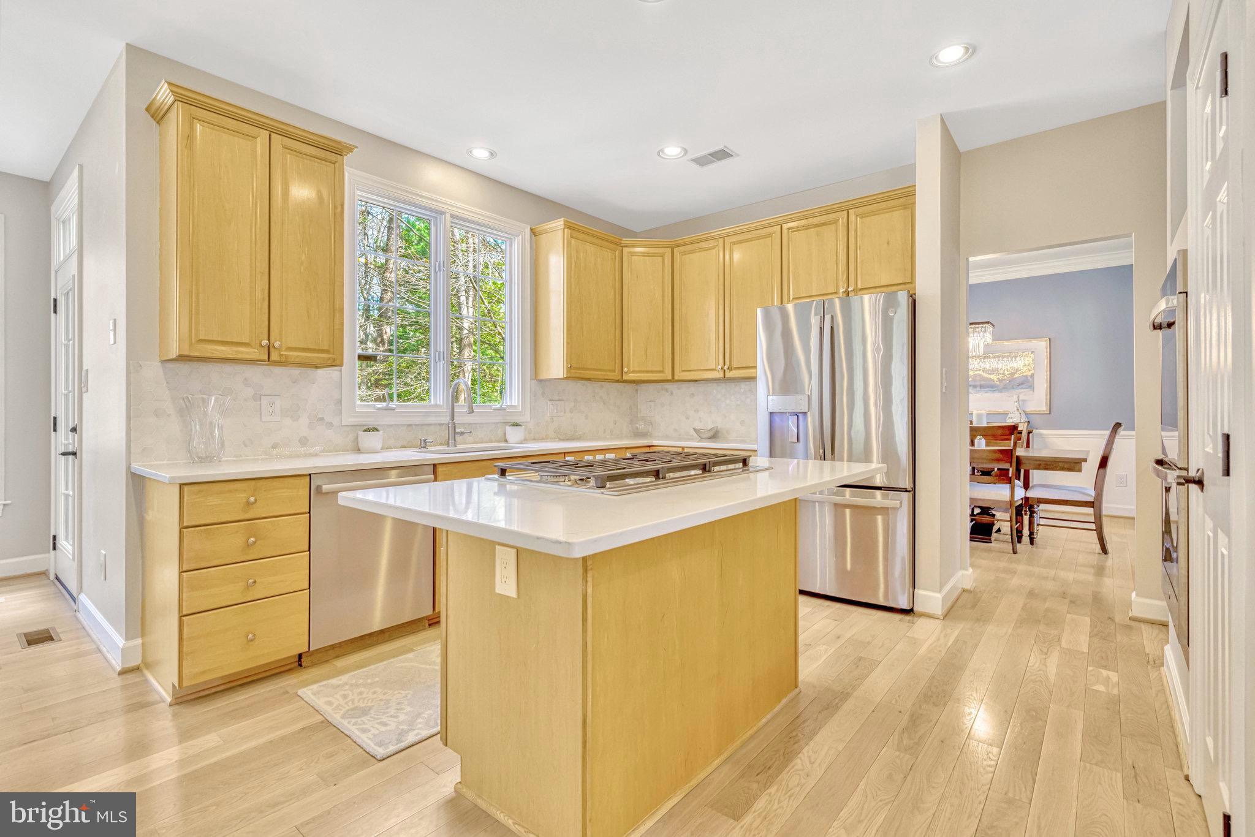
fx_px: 558
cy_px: 418
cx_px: 628
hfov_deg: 96.7
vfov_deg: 73.8
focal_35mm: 16
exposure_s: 1/60
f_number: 8
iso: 1250
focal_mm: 16
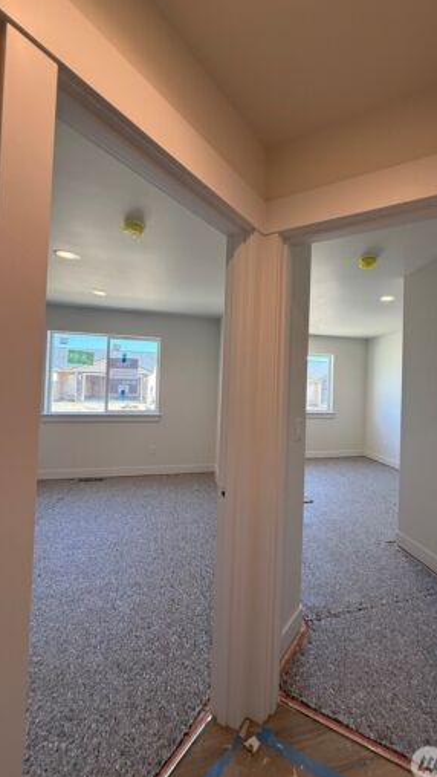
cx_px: 278
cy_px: 383
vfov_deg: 99.4
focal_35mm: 16
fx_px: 329
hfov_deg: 65.9
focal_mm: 2.22
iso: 100
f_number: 2.2
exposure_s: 1/120
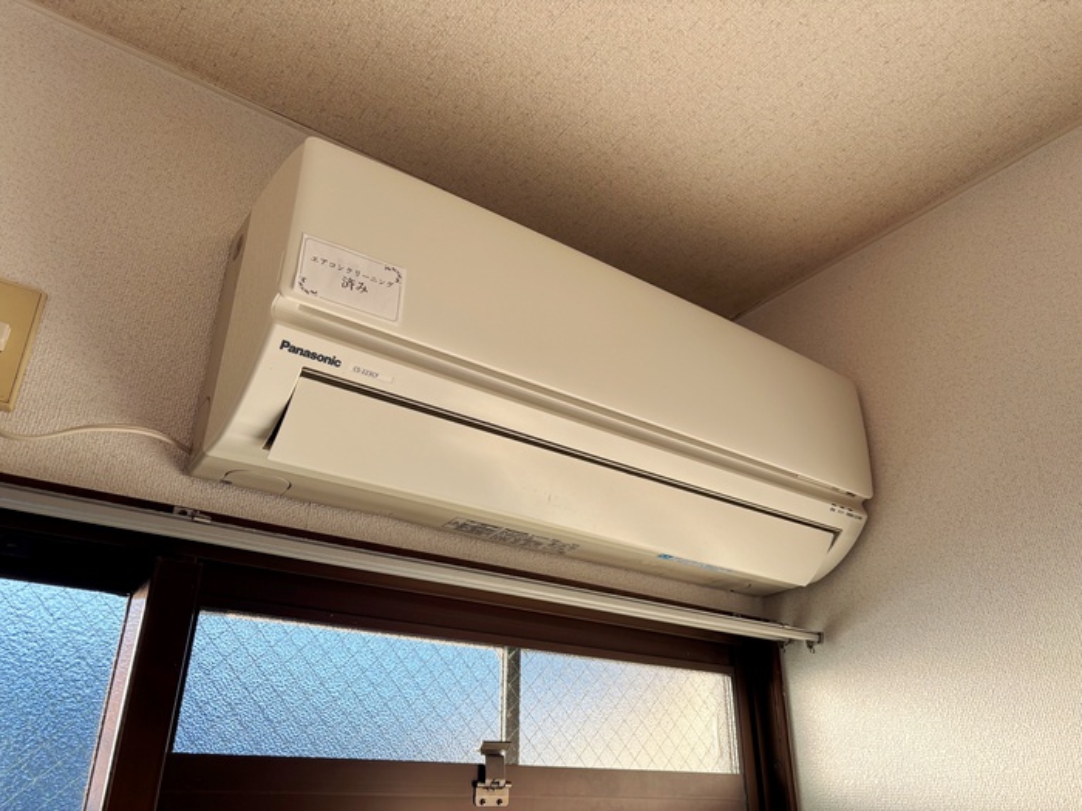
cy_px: 406
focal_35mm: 26
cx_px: 541
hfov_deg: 67.3
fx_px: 813
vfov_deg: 53.1
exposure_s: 1/166
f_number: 1.6
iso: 40
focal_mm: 5.96
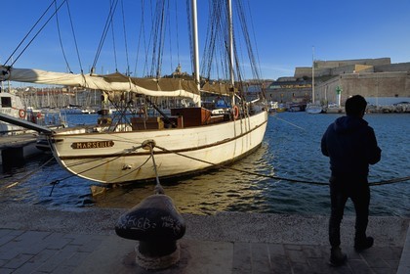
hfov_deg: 73.7
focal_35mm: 24
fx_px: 273
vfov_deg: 53.1
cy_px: 137
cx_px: 205
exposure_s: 1/125
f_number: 18
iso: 200
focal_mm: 24
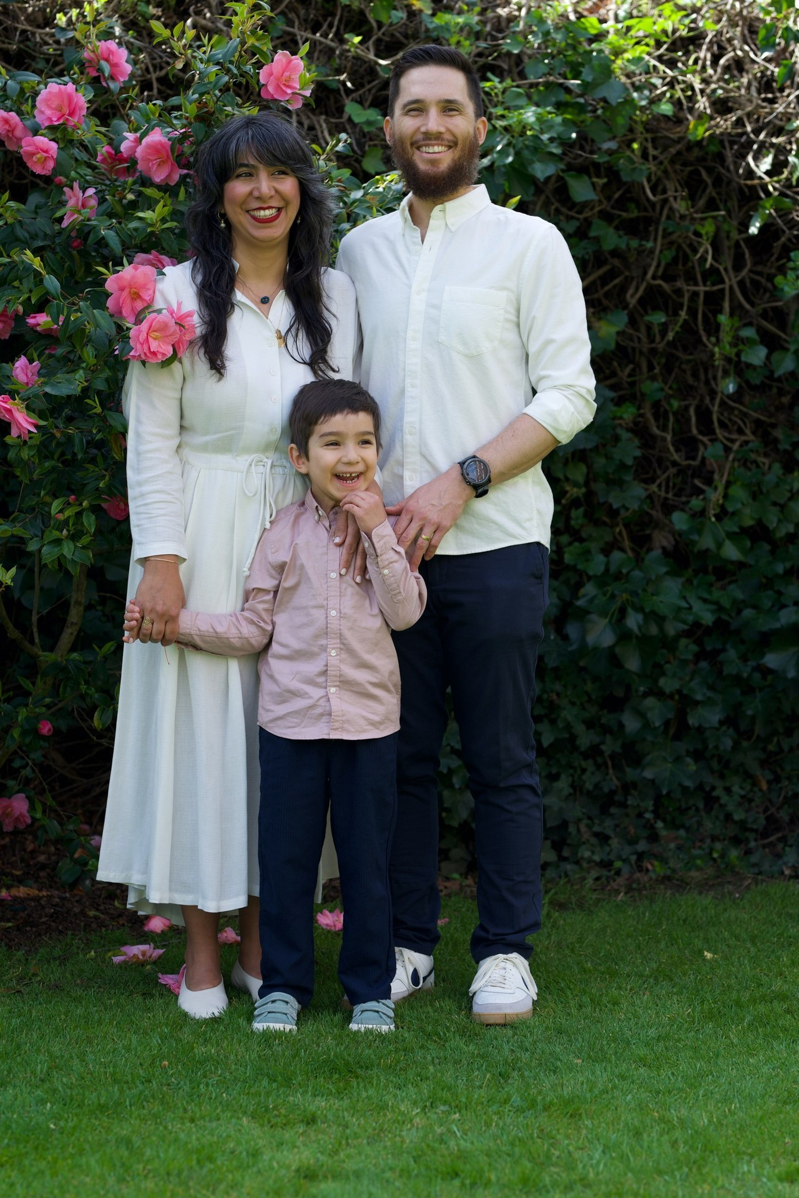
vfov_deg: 23.9
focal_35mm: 85
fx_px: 2830
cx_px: 400
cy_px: 599
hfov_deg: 16.1
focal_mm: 85
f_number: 4
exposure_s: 1/250
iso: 100
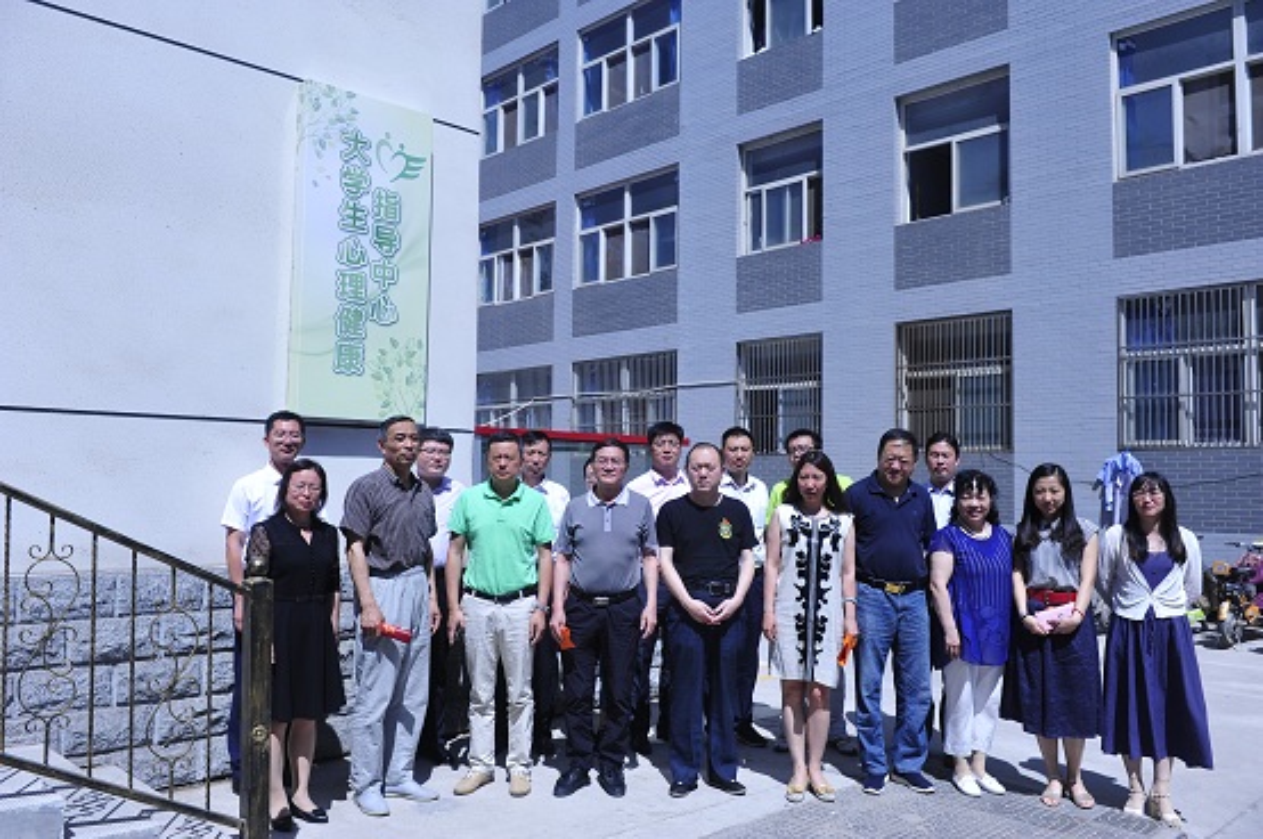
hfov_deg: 63.7
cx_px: 632
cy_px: 420
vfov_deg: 44.9
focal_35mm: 29
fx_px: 1016
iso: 200
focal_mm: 29
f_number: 5.6
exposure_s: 1/1000
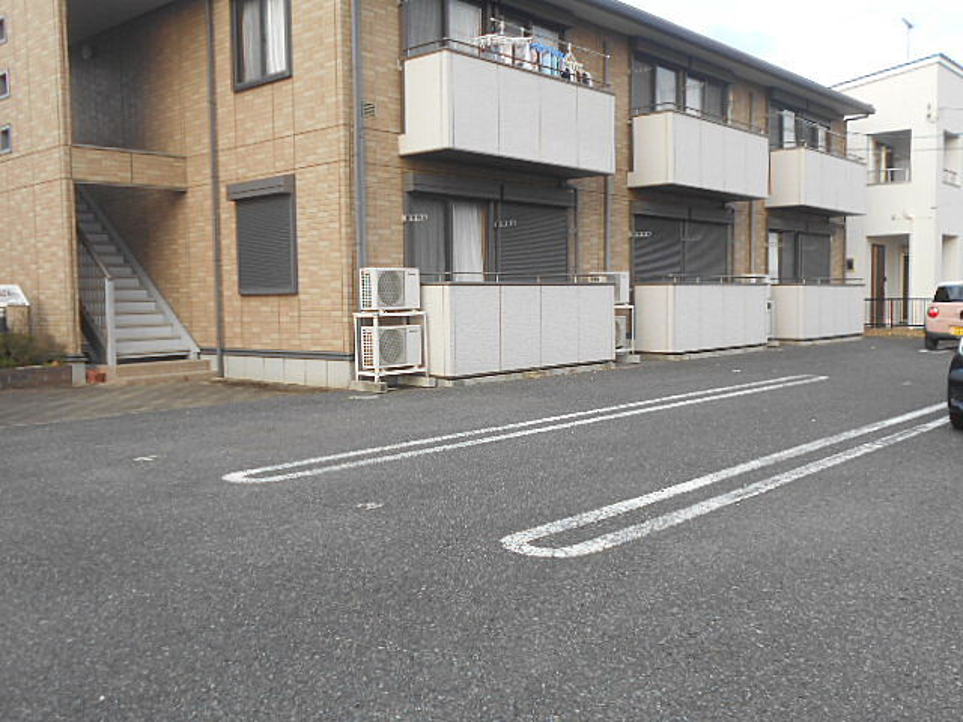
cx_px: 482
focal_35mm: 34
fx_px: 946
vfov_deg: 41.8
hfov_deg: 54.0
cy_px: 361
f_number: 3.6
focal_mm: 5.8
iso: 80
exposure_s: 1/160
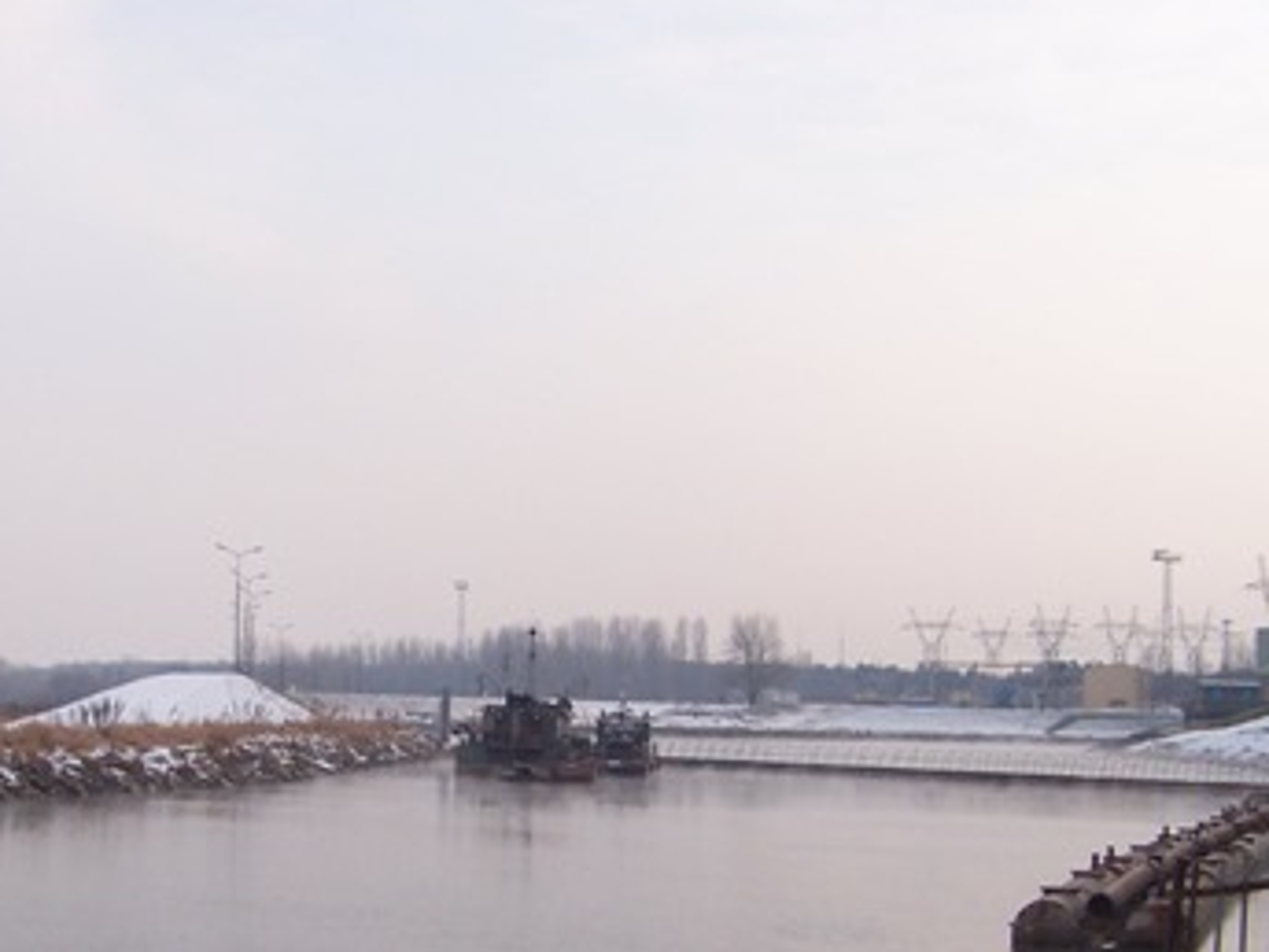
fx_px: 2456
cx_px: 502
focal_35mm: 67
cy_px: 841
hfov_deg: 28.9
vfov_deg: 21.5
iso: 64
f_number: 2.8
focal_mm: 5.85
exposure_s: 1/640
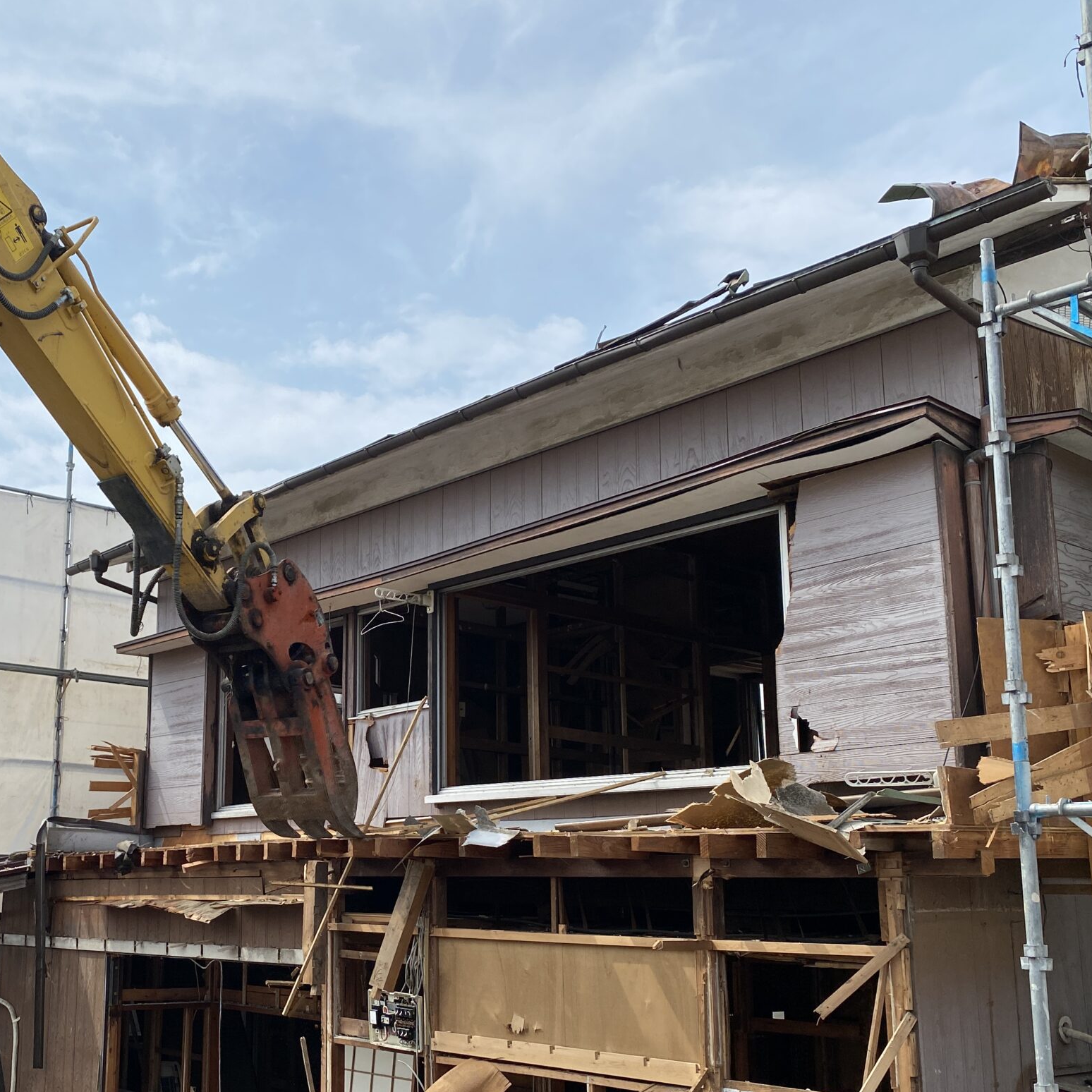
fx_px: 1356
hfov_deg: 42.8
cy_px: 653
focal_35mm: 38
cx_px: 301
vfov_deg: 43.6
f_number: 1.8
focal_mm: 4.25
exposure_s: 1/3497
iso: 32
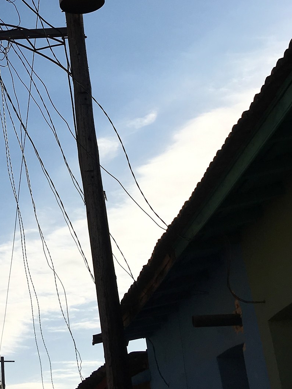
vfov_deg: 28.4
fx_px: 742
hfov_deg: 21.3
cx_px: -17
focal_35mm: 66
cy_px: 46
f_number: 2.2
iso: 25
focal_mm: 4.15
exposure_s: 1/3663
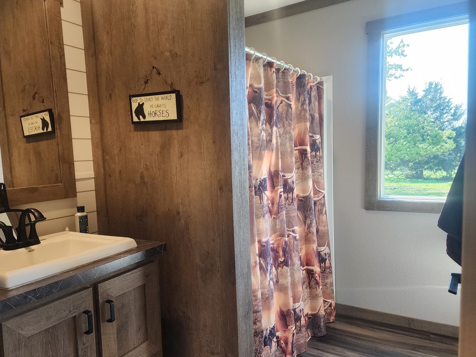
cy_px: 196
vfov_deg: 51.3
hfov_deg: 64.9
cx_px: 200
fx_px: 371
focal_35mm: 27
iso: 160
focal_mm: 6.4
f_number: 1.8
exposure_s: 1/180
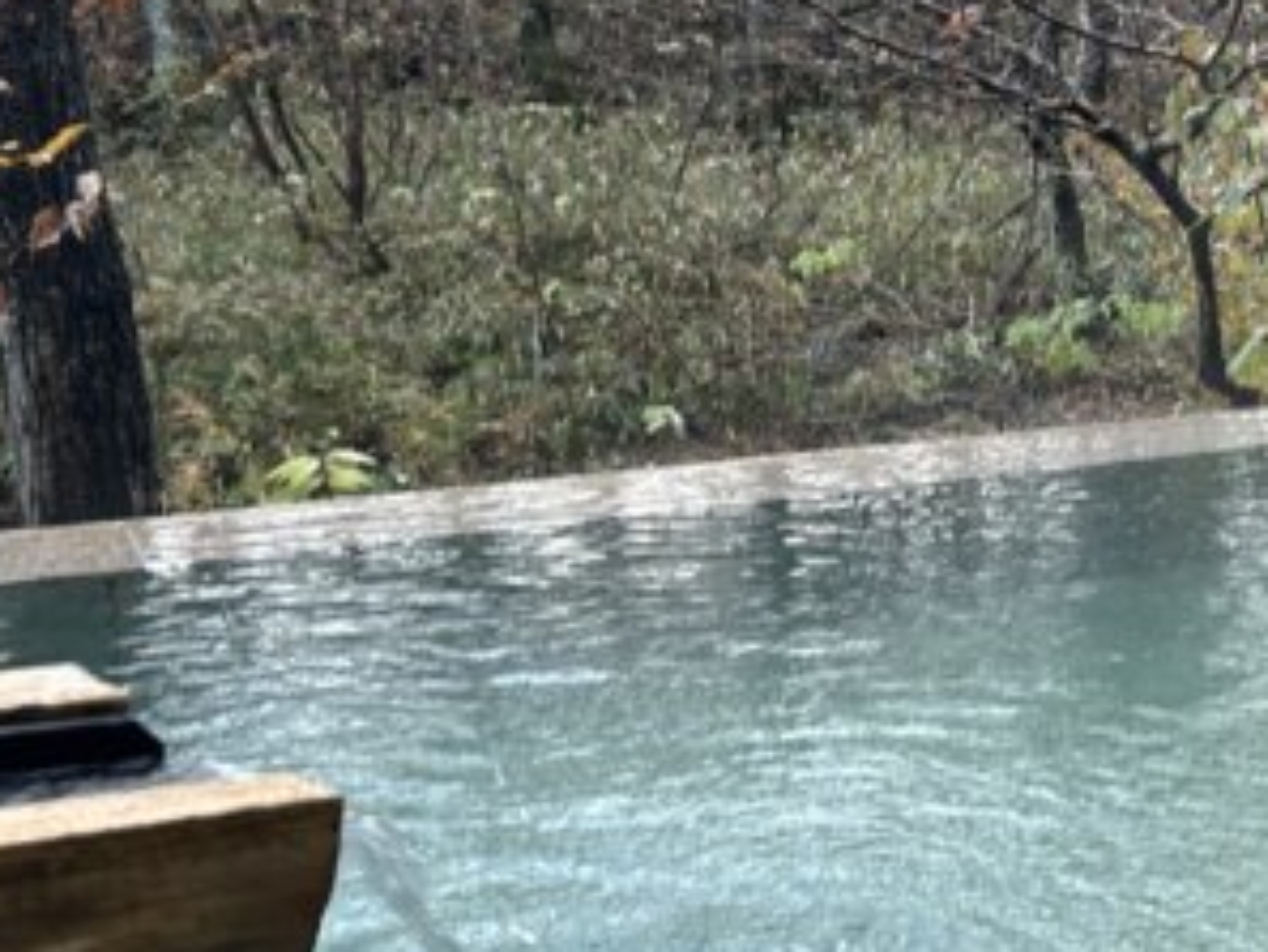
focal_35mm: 70
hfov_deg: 27.1
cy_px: 474
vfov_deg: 21.0
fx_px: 2565
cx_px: 1046
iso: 125
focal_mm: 5.7
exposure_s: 1/100
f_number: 1.5
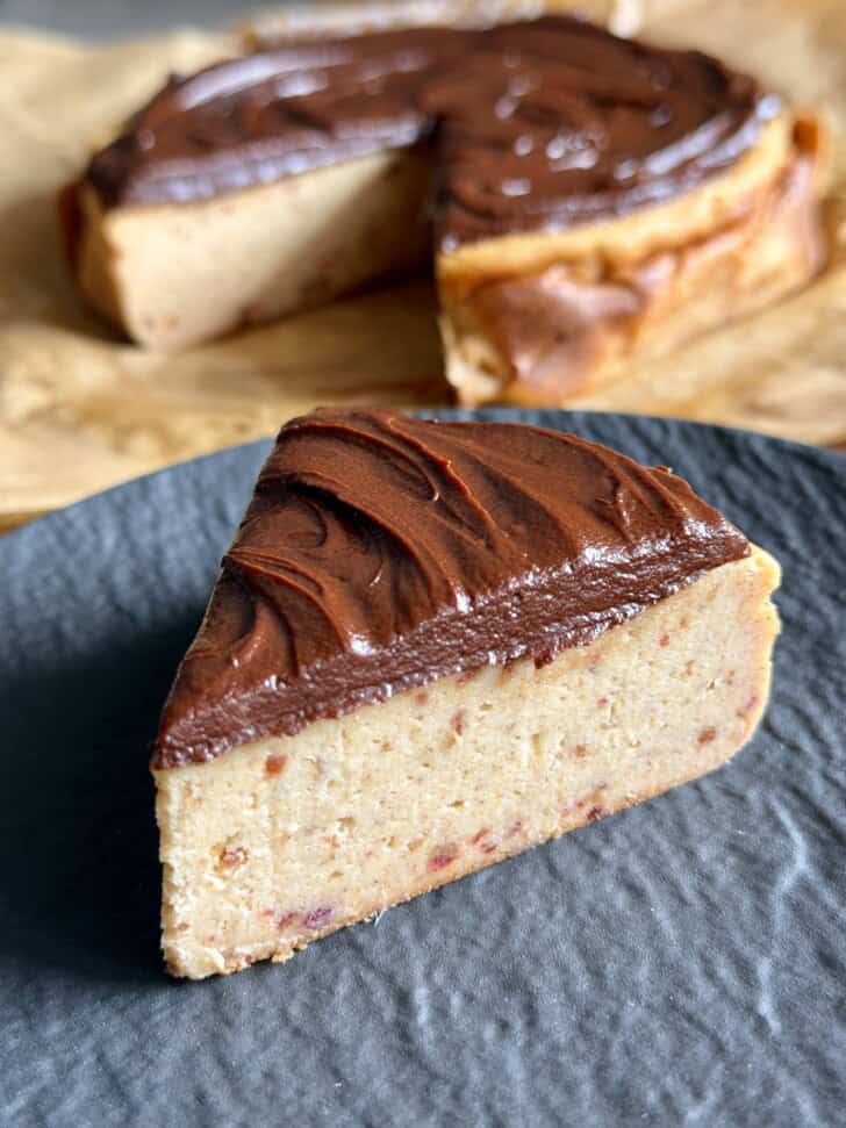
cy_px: 564
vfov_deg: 39.7
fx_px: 1564
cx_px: 423
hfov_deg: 30.3
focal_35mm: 48
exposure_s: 1/67
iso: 100
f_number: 1.8
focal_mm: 6.8
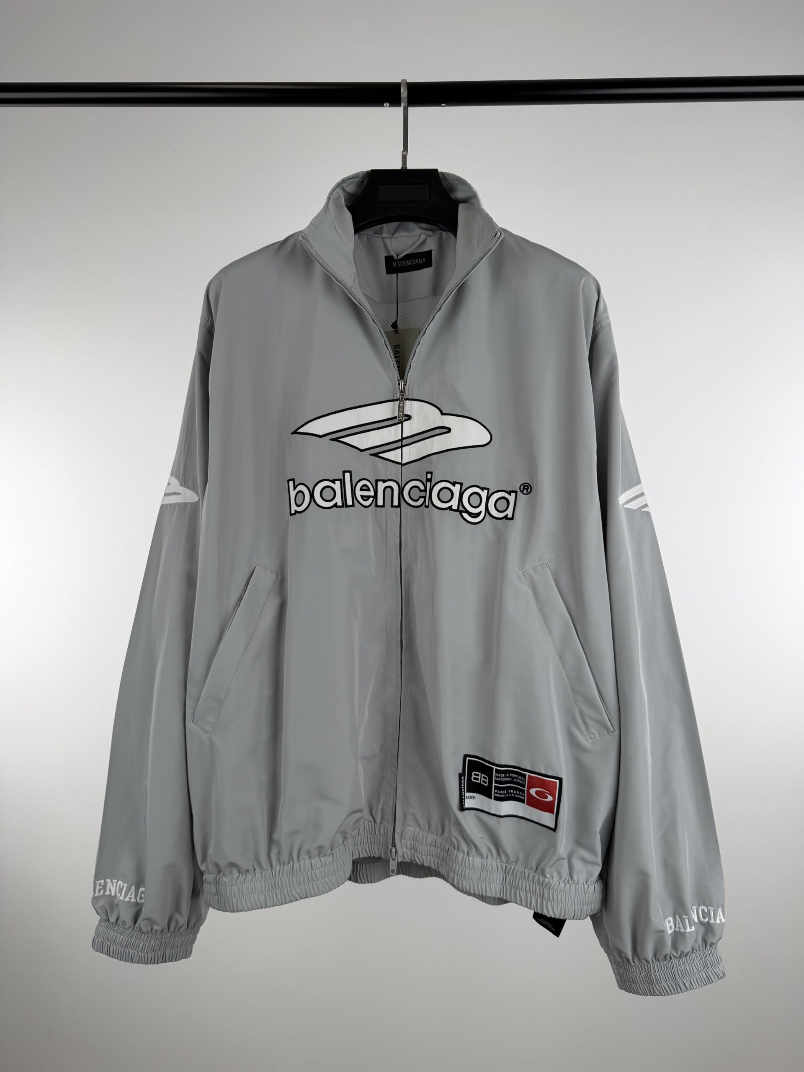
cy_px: 536
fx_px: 743
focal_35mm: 24
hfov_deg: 56.8
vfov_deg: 71.6
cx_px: 402
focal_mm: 6.76
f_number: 1.78
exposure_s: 1/805
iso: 80
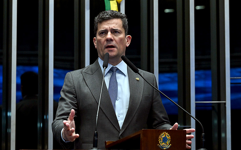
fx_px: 703
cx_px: 120
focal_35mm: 107
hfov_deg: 19.5
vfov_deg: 12.2
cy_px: 80
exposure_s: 1/125
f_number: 5
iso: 4000
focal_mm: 104
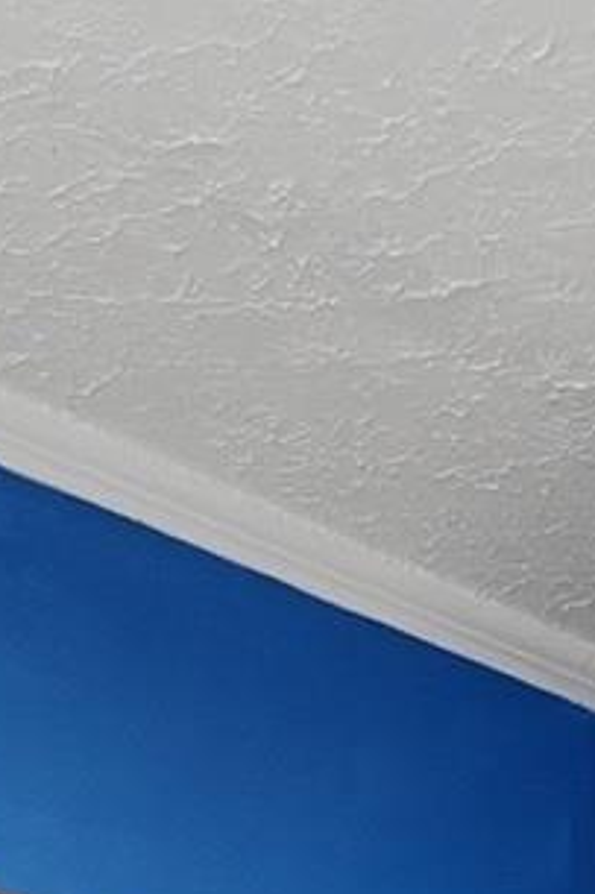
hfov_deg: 11.1
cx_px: 340
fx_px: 3053
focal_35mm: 123
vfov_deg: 12.4
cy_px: 2250
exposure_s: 1/10
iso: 640
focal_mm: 10
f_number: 9
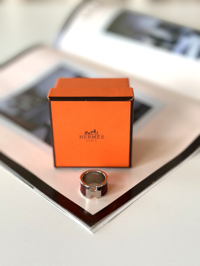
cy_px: 133
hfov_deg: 30.3
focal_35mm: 48
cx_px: 100
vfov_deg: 39.7
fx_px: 370
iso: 100
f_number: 1.78
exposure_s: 1/100
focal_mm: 6.86
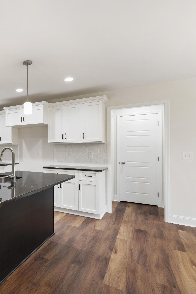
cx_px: -8
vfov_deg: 76.1
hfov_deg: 44.9
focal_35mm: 23
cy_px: 144
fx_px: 188
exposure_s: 1/2
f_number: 8
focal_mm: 10
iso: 100
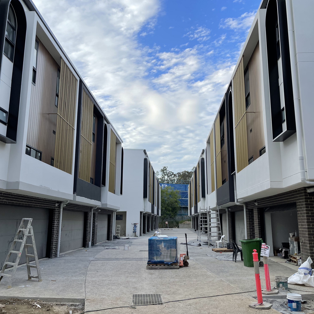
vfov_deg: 52.5
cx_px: 166
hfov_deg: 52.5
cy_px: 157
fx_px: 318
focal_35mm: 31
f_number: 1.6
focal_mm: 5.1
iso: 32
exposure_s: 1/1294
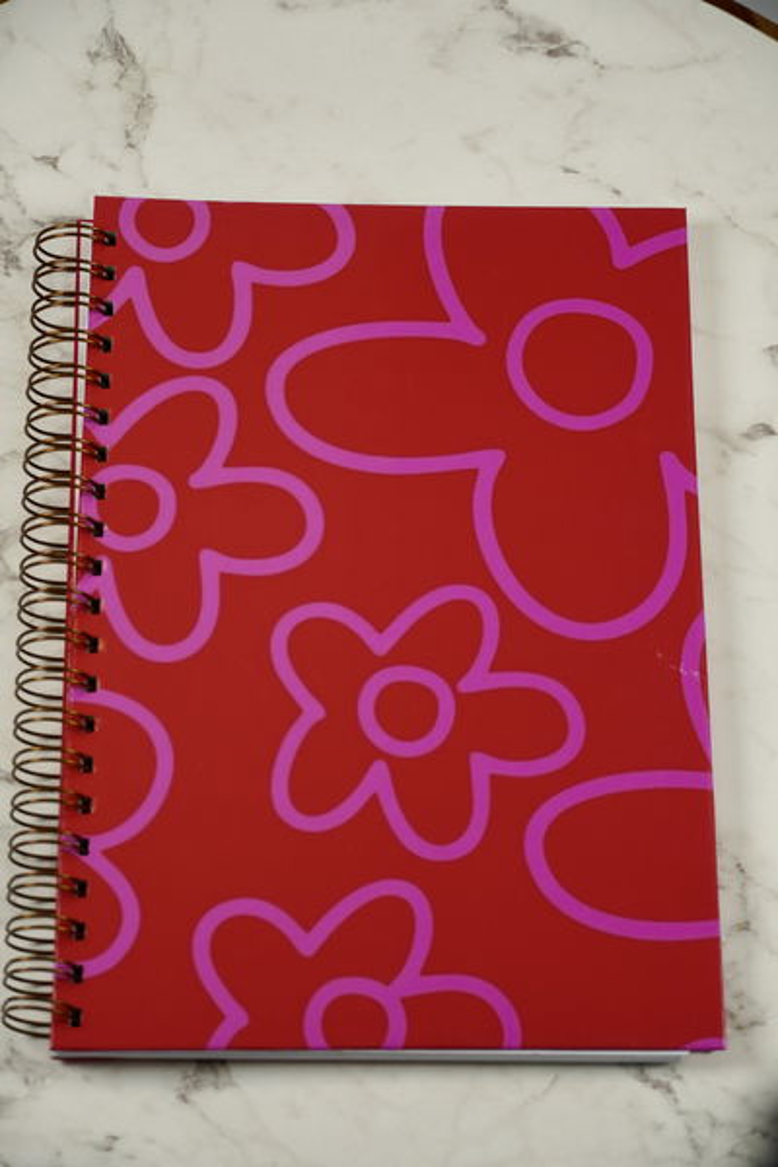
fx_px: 2917
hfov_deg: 15.2
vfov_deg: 22.6
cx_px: 389
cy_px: 584
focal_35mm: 90
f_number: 5.6
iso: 200
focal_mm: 60
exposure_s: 1/160
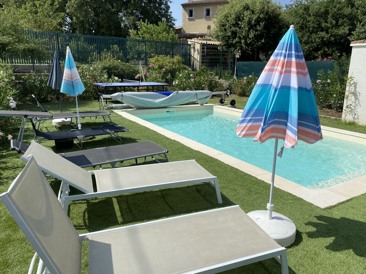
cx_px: 183
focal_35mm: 26
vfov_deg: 53.1
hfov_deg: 67.3
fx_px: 275
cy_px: 137
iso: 32
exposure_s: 1/3846
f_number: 1.8
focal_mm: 4.25
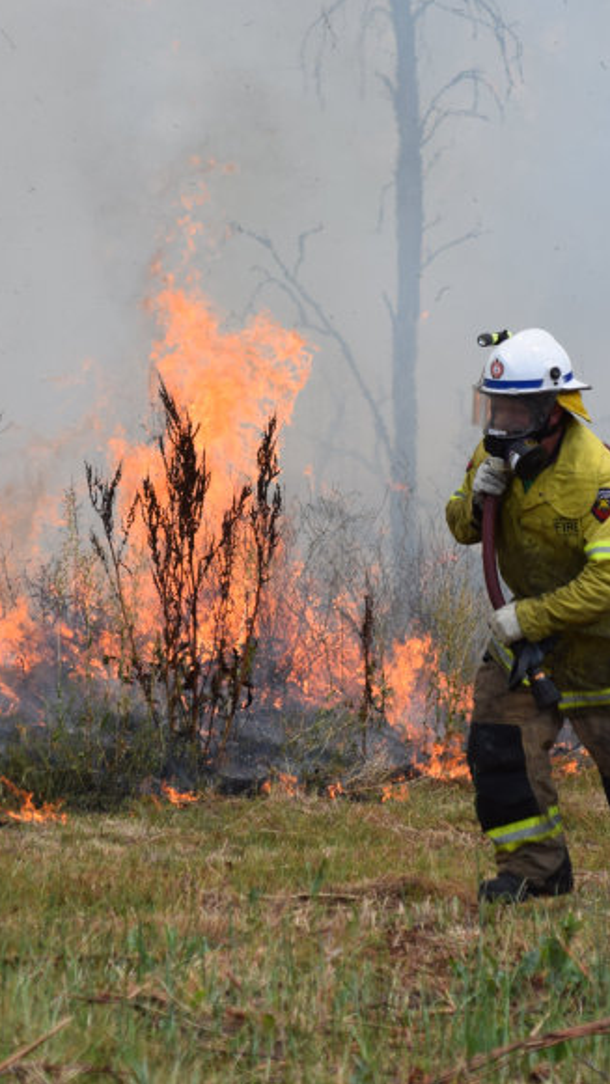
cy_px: 455
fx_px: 10748
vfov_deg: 5.8
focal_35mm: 374
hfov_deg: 3.3
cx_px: 241
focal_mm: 135
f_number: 6.3
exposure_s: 1/640
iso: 200
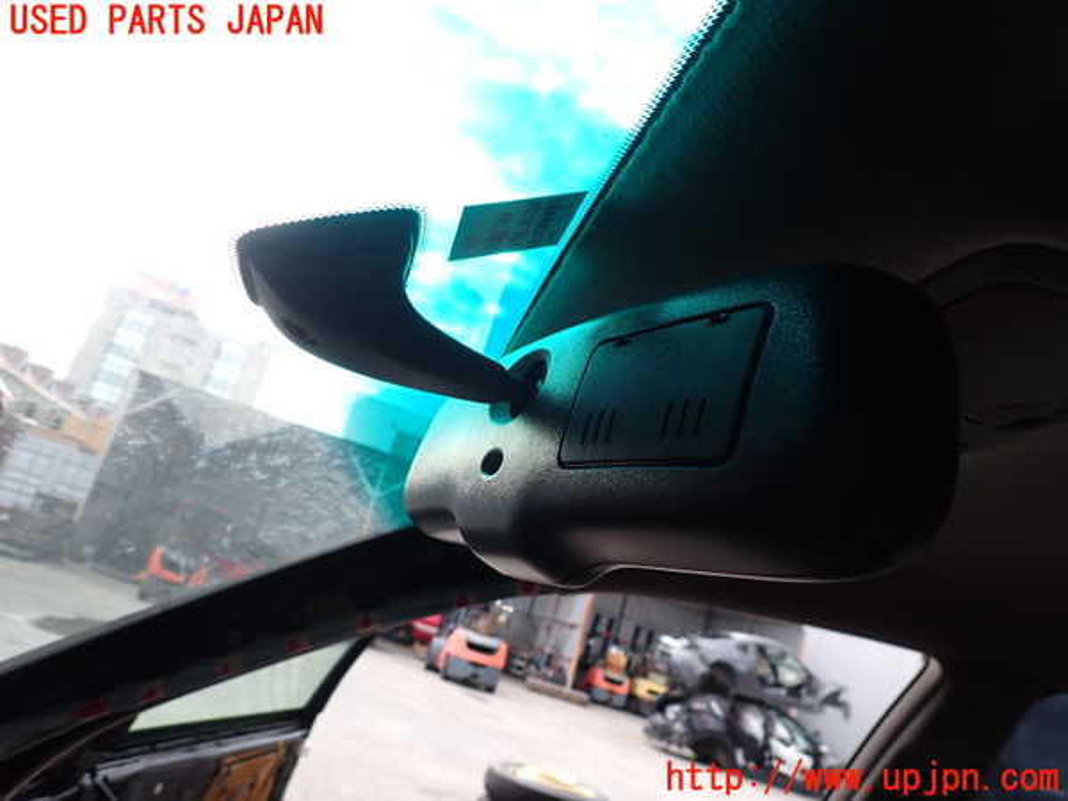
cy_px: 400
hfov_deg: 69.4
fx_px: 771
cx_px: 534
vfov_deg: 54.9
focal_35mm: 25
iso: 100
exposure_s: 1/125
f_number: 2.8
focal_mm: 4.5
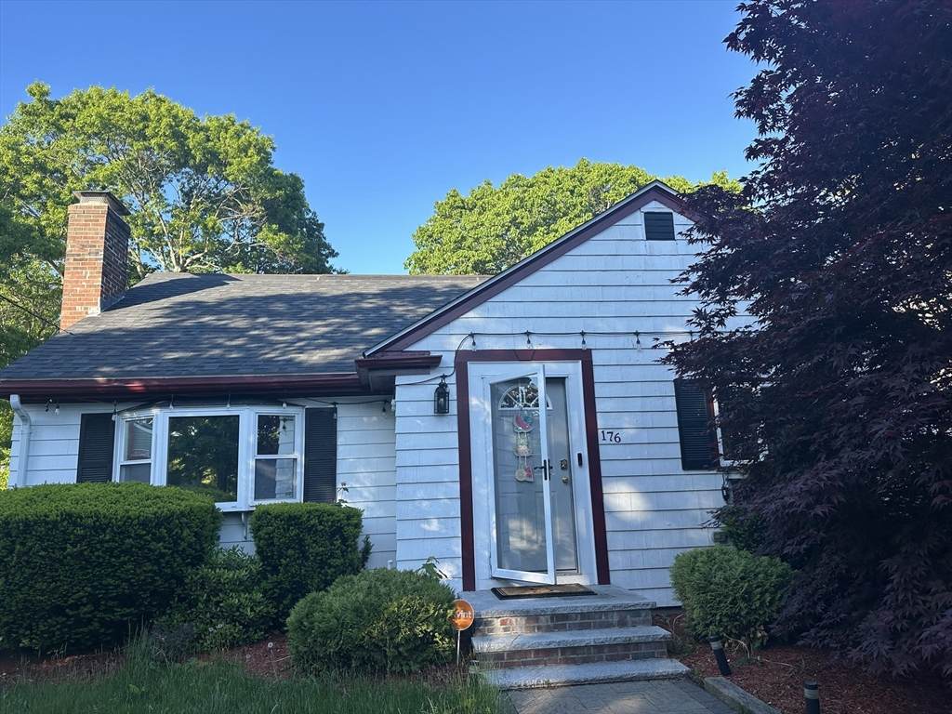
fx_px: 660
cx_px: 476
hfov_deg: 71.6
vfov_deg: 56.8
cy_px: 357
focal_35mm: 24
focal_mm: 6.86
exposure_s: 1/1095
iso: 80
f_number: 1.78
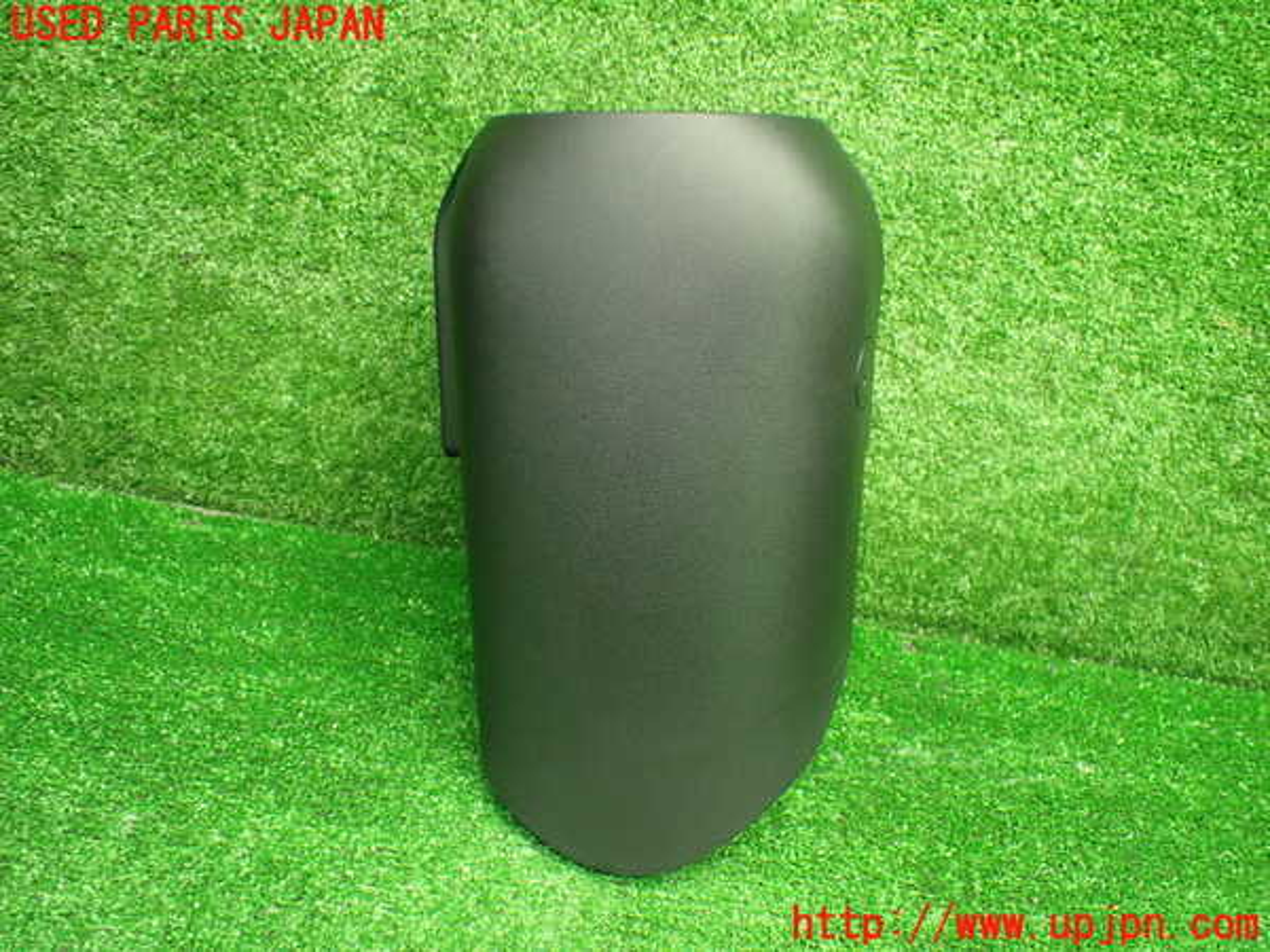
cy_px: 476
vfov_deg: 46.8
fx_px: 1101
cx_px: 635
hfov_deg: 60.0
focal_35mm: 30
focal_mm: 5.4
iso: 800
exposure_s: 1/80
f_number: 2.3
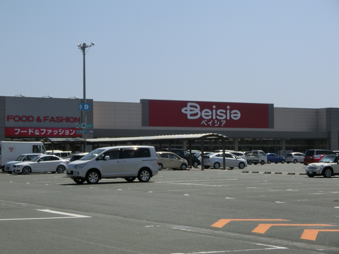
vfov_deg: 18.9
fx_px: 764
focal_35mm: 78
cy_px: 127
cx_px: 170
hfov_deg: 25.0
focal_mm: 13.79
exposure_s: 1/1000
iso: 80
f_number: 4.9
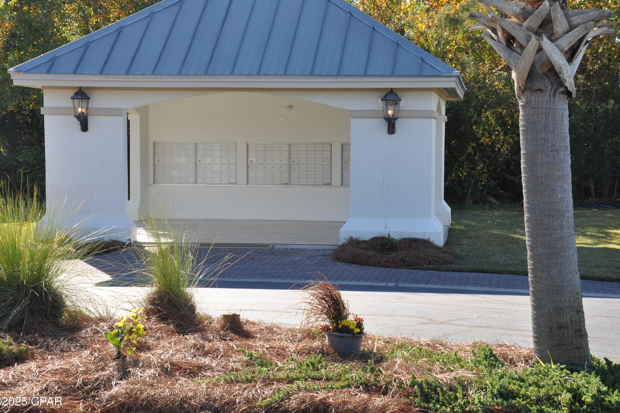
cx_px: 311
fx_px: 1274
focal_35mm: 74
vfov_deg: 18.4
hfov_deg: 27.3
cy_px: 209
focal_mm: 48
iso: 400
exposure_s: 1/250
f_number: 8
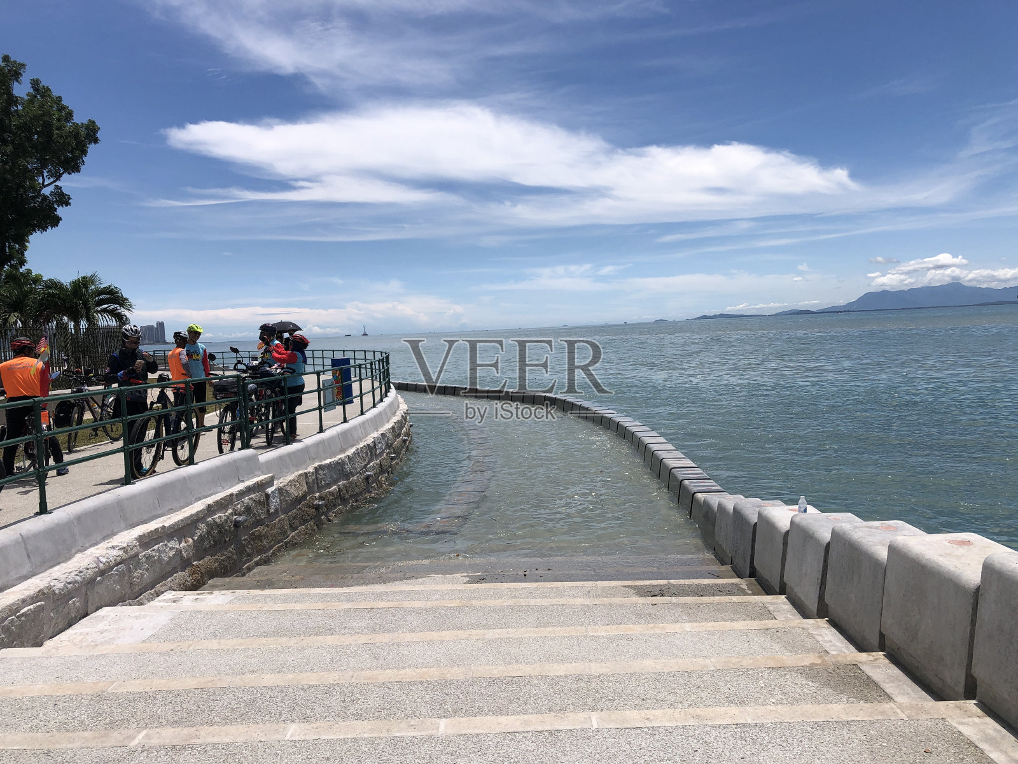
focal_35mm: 28
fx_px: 823
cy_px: 382
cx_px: 509
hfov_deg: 63.4
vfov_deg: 49.7
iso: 25
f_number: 1.8
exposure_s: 1/4000
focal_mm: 4
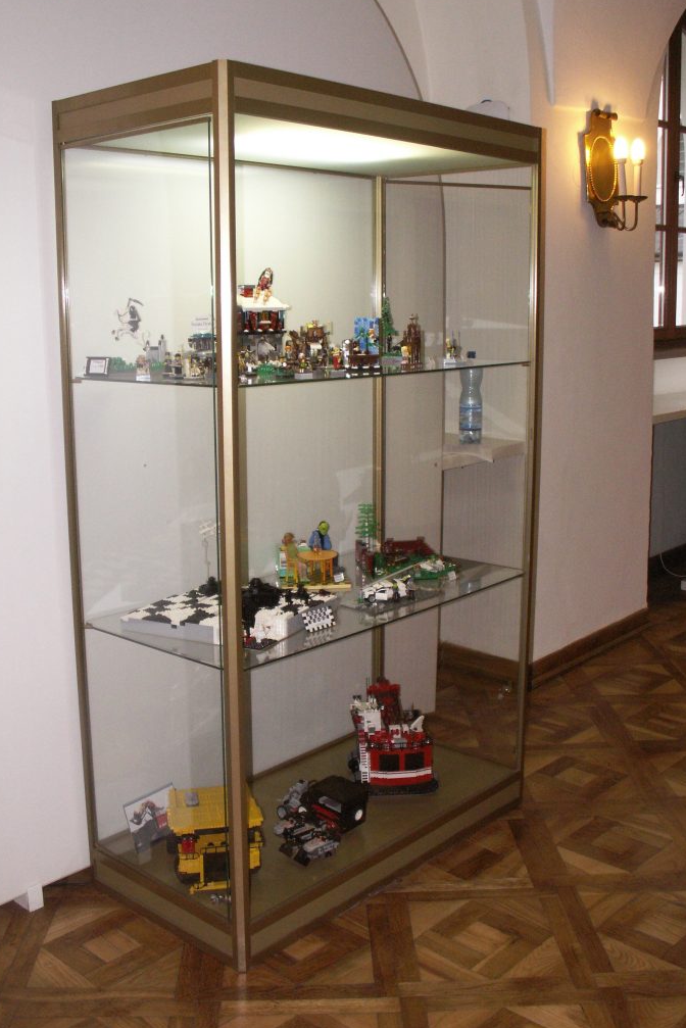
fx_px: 1057
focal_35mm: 37
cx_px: 313
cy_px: 509
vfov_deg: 51.9
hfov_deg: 35.9
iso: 160
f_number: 2.8
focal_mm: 5.86
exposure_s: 1/60
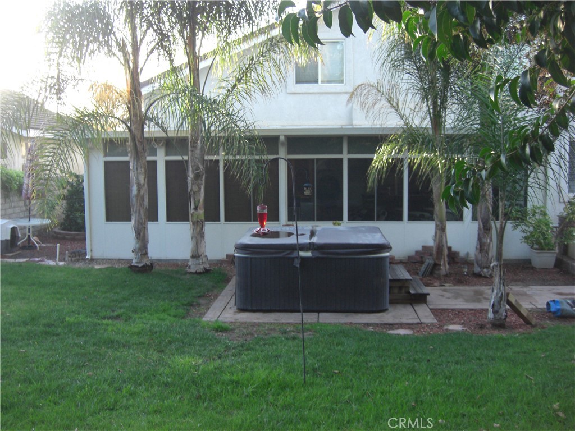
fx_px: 631
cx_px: 288
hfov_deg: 49.0
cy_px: 216
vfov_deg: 37.7
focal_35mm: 38
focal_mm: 7.9
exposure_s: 1/100
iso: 200
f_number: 2.8
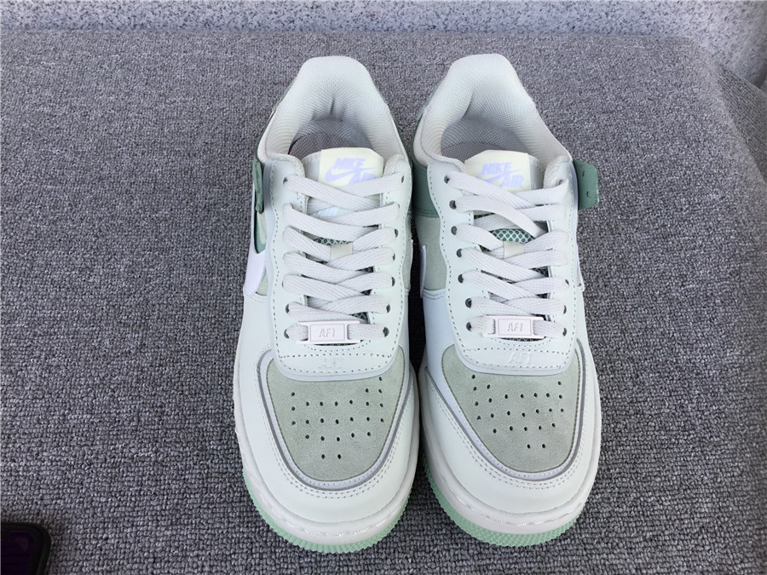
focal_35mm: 31
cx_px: 384
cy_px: 288
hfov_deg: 58.4
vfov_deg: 45.4
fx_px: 687
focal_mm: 3.3
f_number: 2.4
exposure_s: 1/264
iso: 25
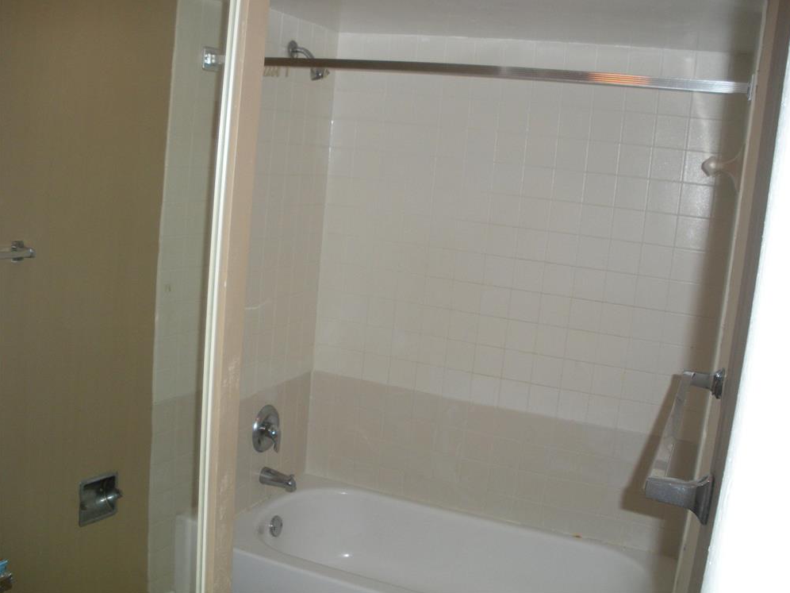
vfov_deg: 38.7
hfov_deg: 50.1
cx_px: 405
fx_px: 844
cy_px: 291
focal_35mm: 37
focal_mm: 6.3
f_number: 3.5
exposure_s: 1/60
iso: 141
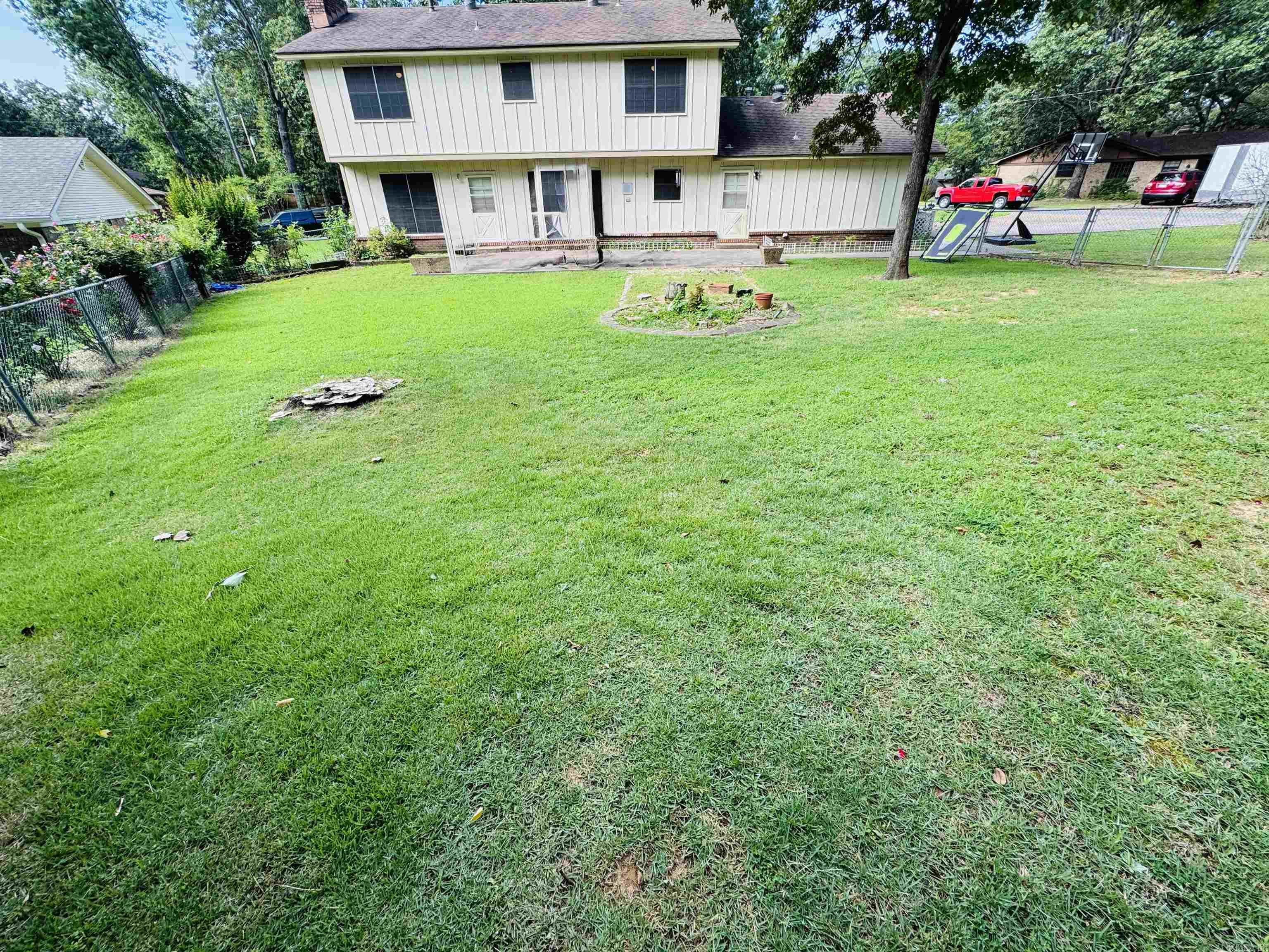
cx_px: 634
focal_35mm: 14
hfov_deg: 102.1
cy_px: 476
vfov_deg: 85.7
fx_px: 513
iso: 40
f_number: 2.2
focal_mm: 2.22
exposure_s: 1/282
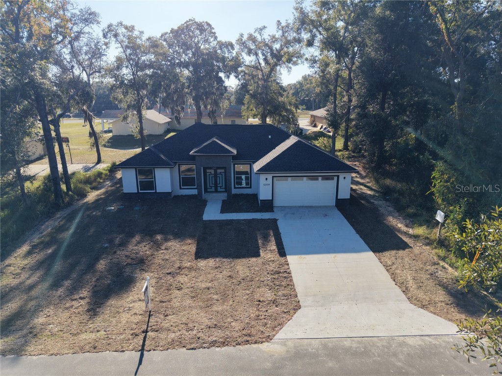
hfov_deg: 71.6
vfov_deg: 56.8
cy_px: 188
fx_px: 348
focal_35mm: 24
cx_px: 251
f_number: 1.8
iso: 100
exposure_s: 1/1000
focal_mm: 8.67
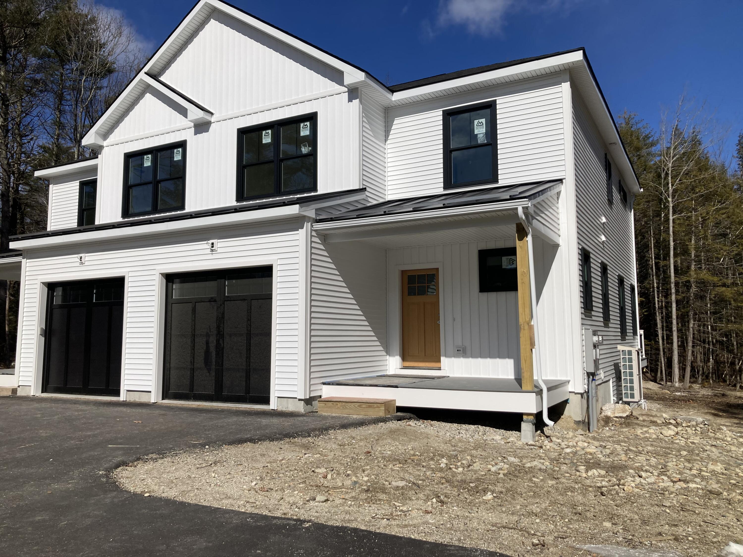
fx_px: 601
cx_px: 372
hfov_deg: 63.4
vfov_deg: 49.7
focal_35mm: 28
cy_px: 278
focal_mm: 3.99
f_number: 1.8
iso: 20
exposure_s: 1/5405
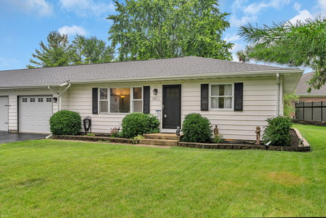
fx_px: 272
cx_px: 163
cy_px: 109
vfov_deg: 43.6
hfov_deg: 61.9
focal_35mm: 30
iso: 500
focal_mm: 30
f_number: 9
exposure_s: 1/100
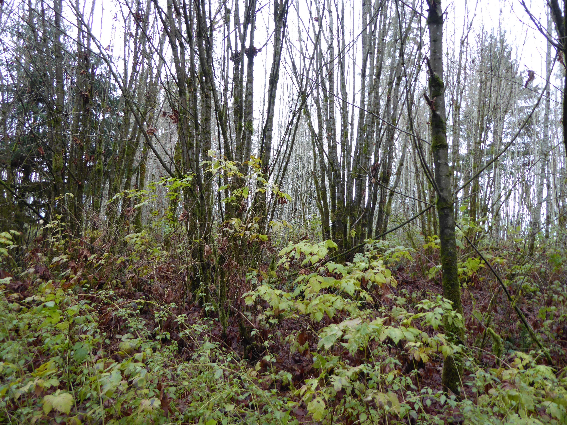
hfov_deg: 69.4
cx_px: 284
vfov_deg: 54.9
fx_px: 409
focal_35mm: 25
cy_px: 212
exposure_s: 1/60
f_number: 3.3
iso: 100
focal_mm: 4.3
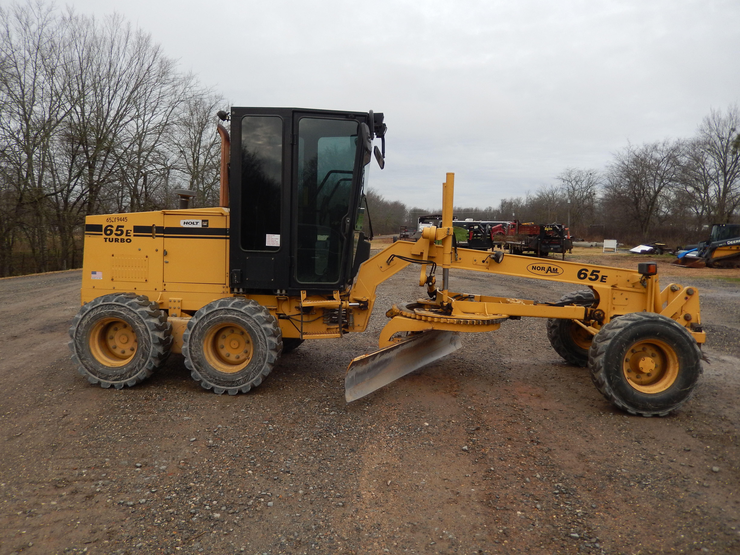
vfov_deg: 54.9
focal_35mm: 25
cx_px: 370
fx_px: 534
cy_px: 278
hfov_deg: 69.4
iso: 125
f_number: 3.4
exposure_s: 1/250
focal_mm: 4.5
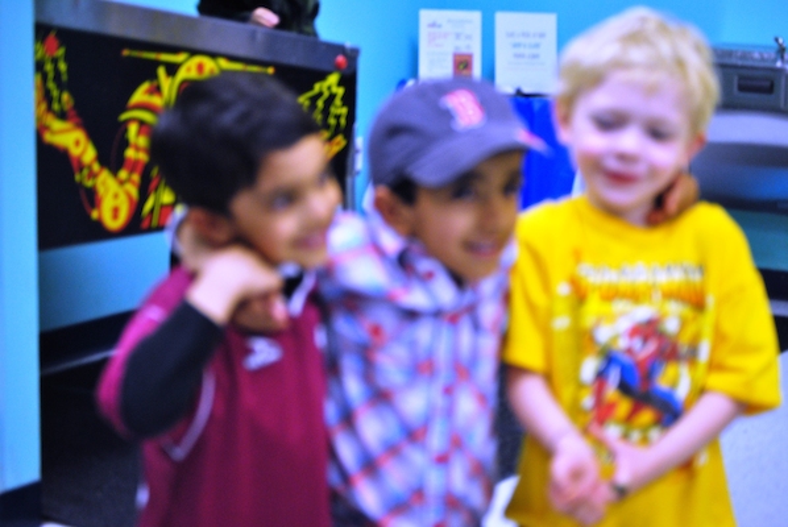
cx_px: 394
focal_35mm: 82
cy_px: 264
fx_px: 1808
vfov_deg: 16.6
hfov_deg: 24.6
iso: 400
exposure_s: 1/40
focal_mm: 55
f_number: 4
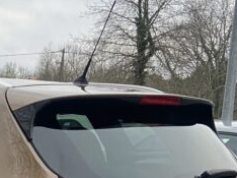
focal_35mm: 89
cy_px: 257
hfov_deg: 21.2
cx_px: -4
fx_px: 609
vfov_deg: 15.4
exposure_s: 1/93
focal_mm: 4.25
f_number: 1.8
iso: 125
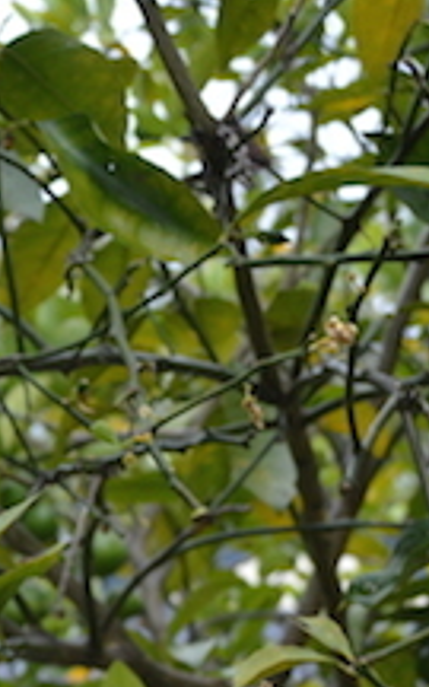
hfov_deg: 9.9
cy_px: 561
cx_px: -340
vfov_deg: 16.6
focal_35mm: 125
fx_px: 2338
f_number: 5.6
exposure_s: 1/125
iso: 200
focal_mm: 30
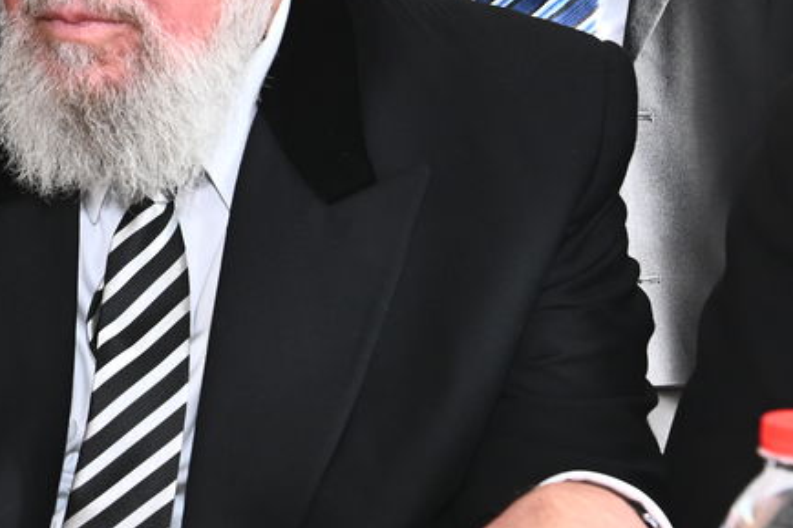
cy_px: 65
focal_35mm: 100
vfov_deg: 13.6
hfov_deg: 19.7
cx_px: -49
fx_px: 2202
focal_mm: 31
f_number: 5
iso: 640
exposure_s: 1/160
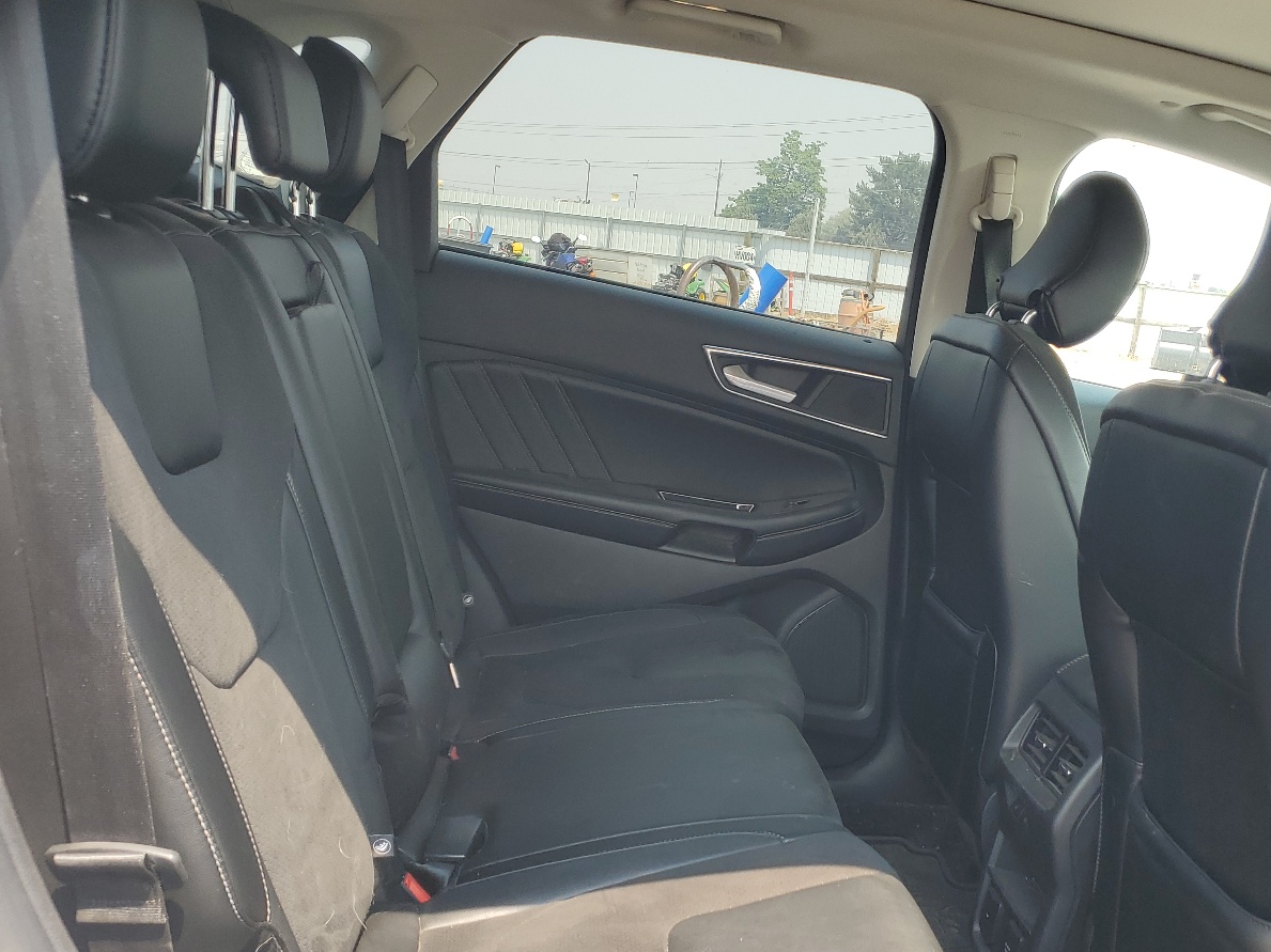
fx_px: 1285
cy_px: 605
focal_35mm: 35
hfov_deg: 52.4
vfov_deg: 40.4
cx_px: 734
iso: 50
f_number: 1.5
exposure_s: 1/435
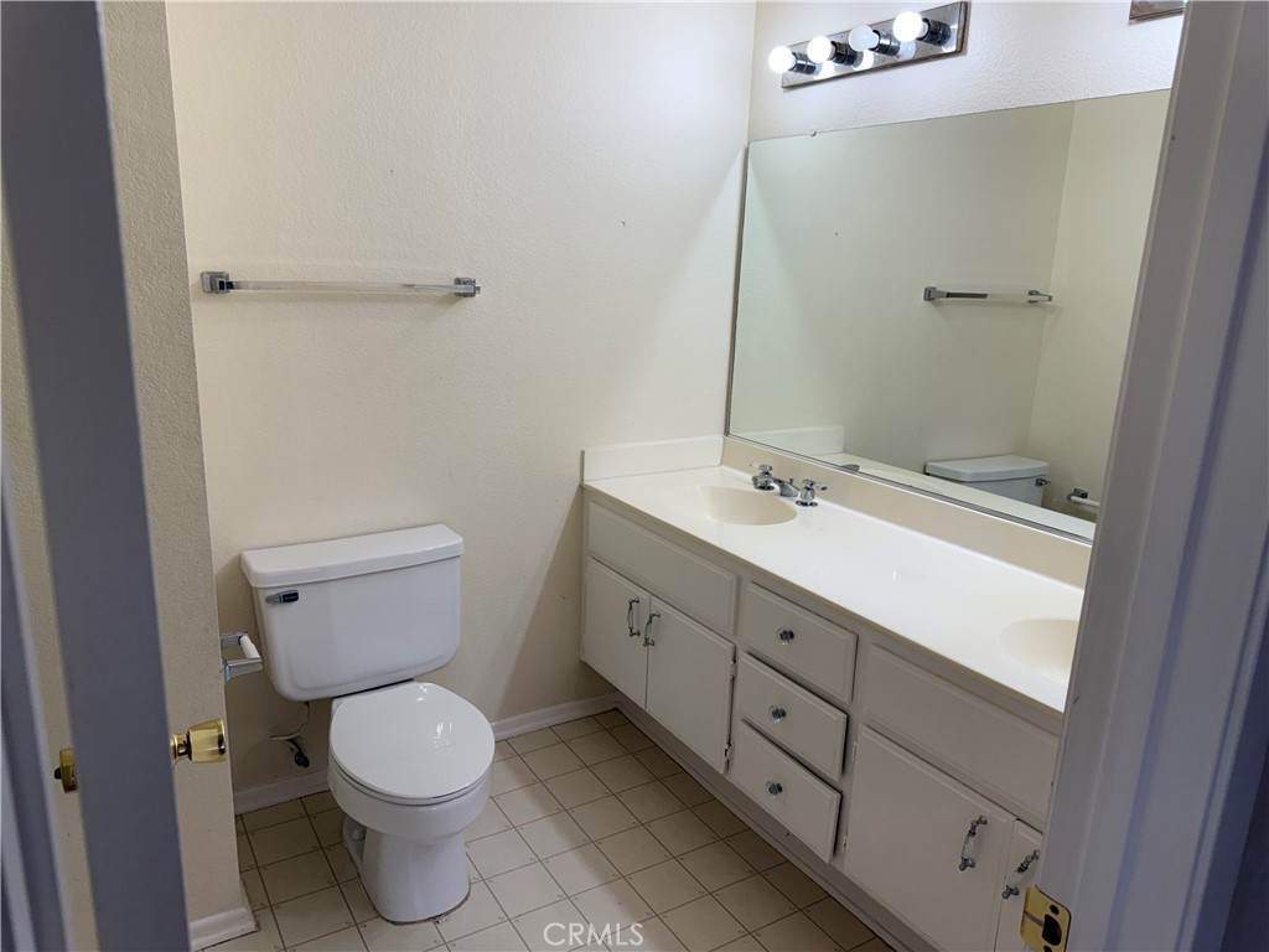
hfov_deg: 71.6
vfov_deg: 56.8
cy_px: 476
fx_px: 880
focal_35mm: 24
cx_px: 634
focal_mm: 6.76
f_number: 1.78
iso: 64
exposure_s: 1/284
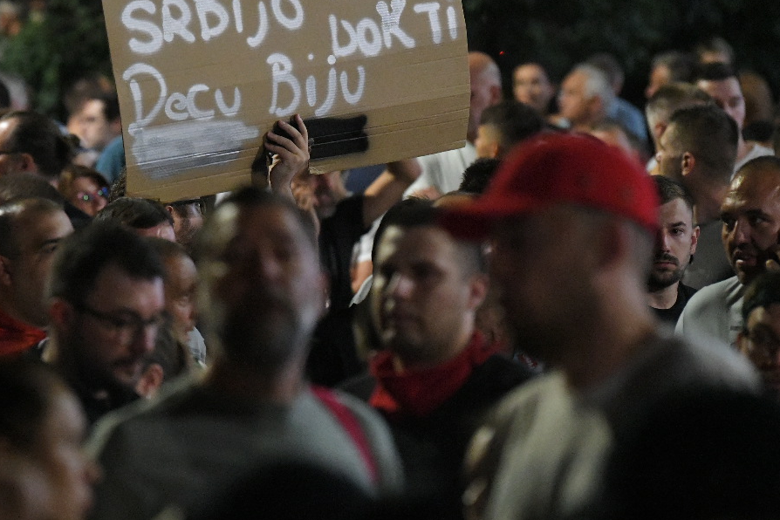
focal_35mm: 290
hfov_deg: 7.1
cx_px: 285
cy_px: 222
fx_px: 6283
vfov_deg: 4.7
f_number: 3.2
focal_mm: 160
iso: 10000
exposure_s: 1/100
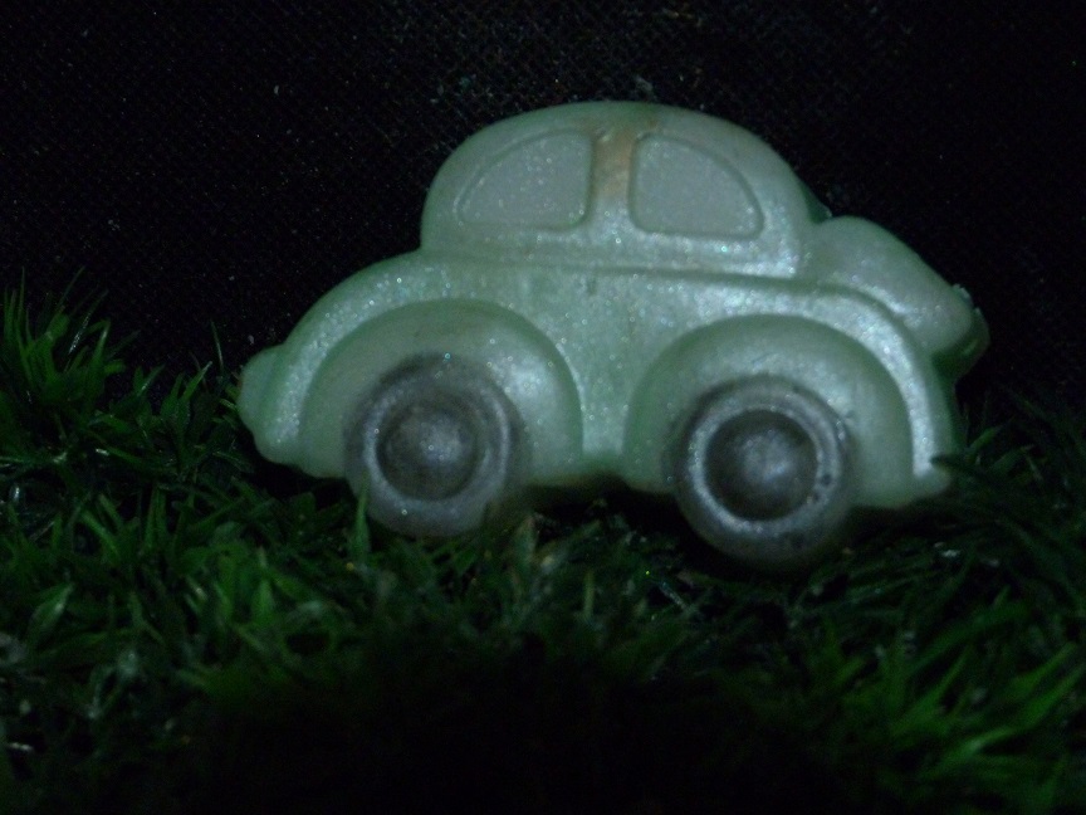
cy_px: 408
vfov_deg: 14.9
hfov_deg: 19.8
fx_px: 3106
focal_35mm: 99
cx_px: 543
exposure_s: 1/250
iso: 400
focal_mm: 17.9
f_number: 3.5
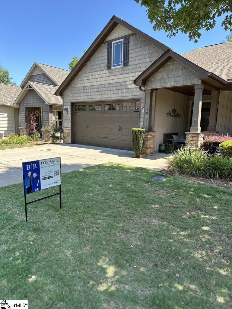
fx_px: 214
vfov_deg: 71.6
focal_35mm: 24
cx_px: 116
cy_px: 154
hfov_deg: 56.9
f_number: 1.78
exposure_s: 1/971
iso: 80
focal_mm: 6.86
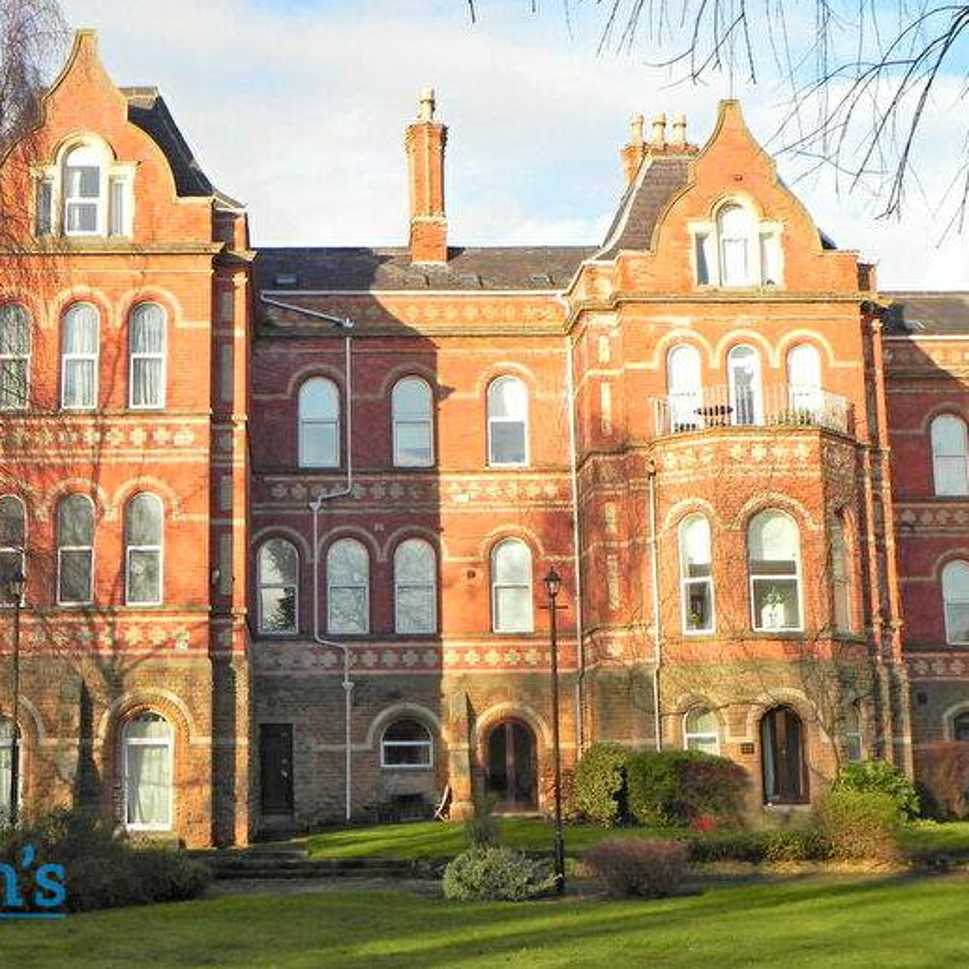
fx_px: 1742
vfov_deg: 31.1
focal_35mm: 55
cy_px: 483
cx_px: 337
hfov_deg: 30.9
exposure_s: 1/243
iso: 160
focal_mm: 8.2
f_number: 5.6
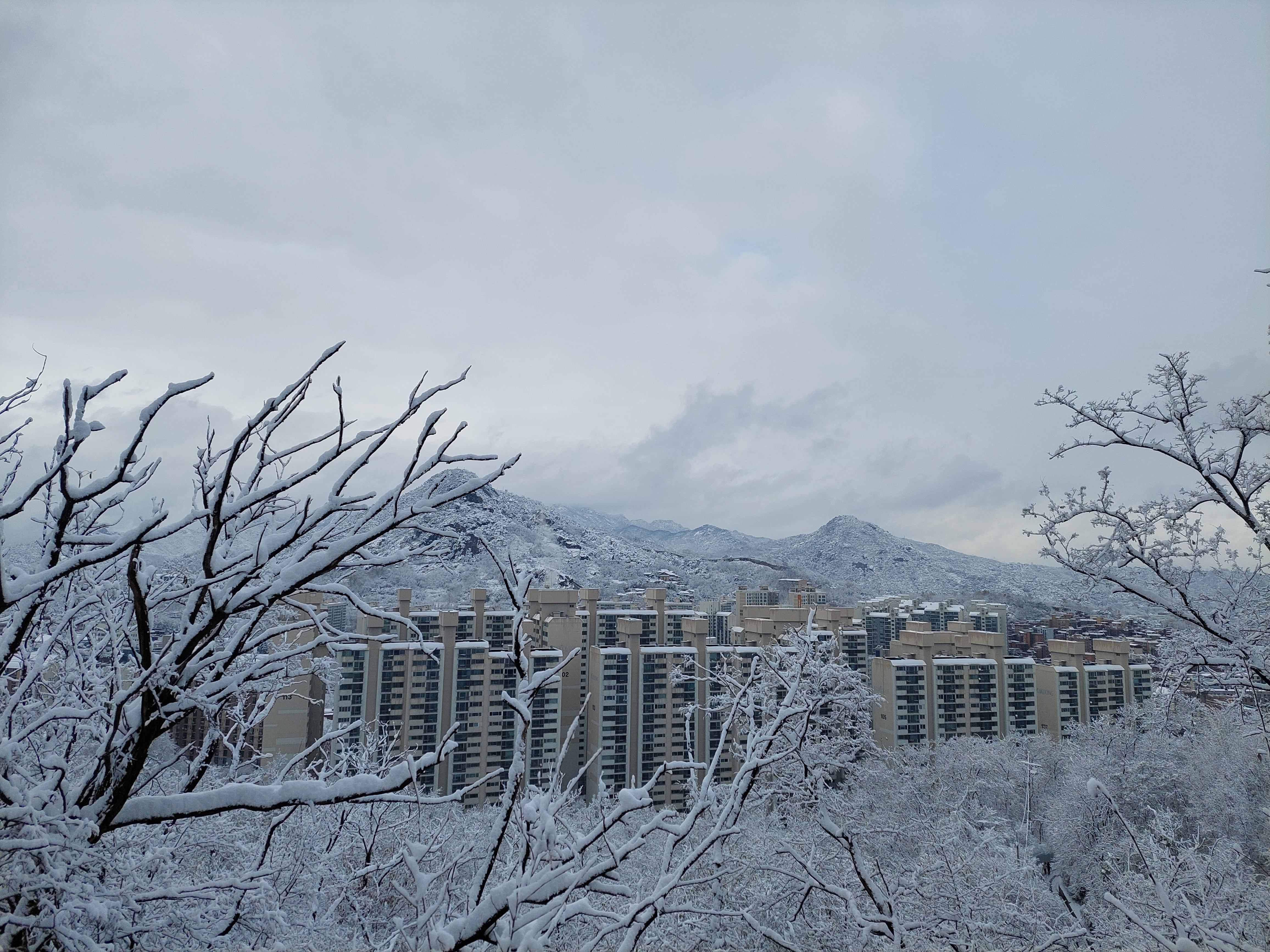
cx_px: 635
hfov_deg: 69.4
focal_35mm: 25
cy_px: 476
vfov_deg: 54.9
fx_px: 917
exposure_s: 1/1360
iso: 40
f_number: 1.8
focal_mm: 5.23
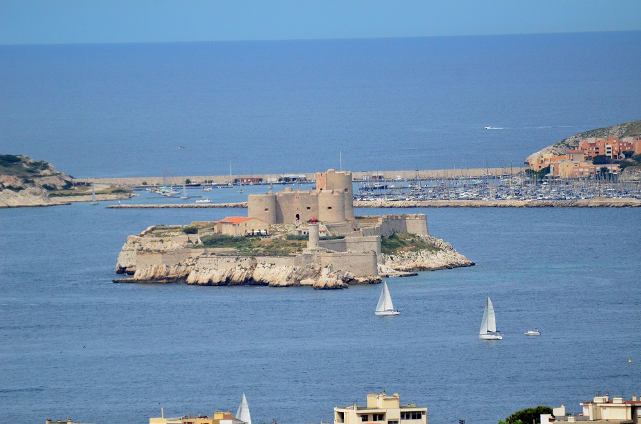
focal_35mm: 450
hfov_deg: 4.6
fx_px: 7993
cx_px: 320
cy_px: 212
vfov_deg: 3.0
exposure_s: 1/8000
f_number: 5.6
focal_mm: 300
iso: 1400
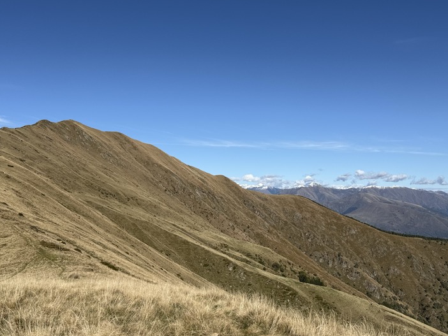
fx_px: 453
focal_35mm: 35
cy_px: 170
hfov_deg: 52.4
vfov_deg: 40.7
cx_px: 189
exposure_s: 1/7353
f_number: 1.78
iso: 80
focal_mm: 6.76
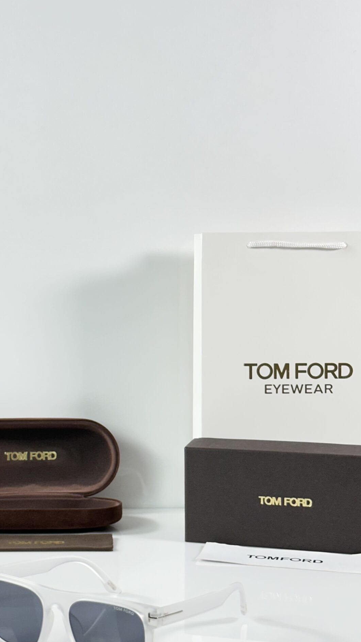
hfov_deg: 16.9
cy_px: 355
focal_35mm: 71
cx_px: 79
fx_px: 1208
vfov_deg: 29.7
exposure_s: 1/100
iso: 100
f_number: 1.78
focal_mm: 6.86
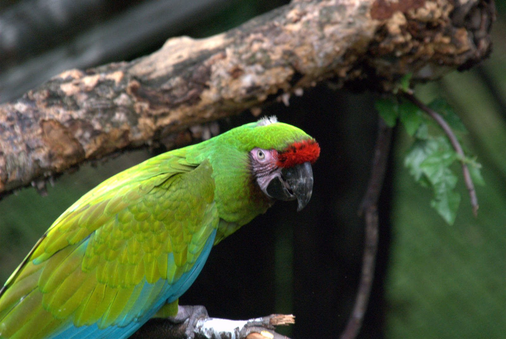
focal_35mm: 420
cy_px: 170
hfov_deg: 4.9
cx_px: 253
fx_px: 5912
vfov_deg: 3.3
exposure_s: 1/320
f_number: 9
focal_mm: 280
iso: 1600
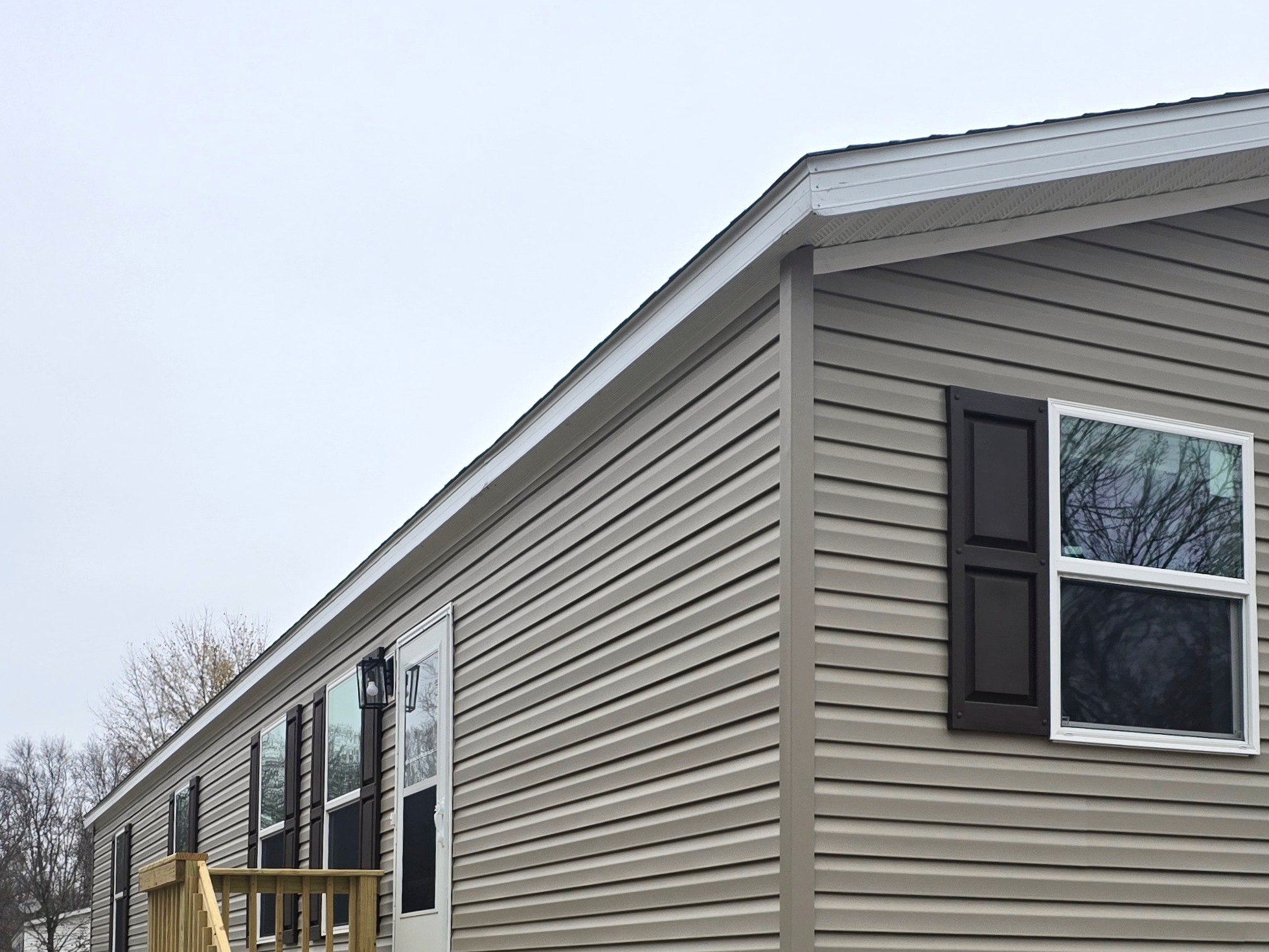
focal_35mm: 38
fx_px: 1393
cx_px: 942
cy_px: 783
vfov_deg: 36.2
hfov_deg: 47.3
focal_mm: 6.3
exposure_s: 1/180
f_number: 1.7
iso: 20
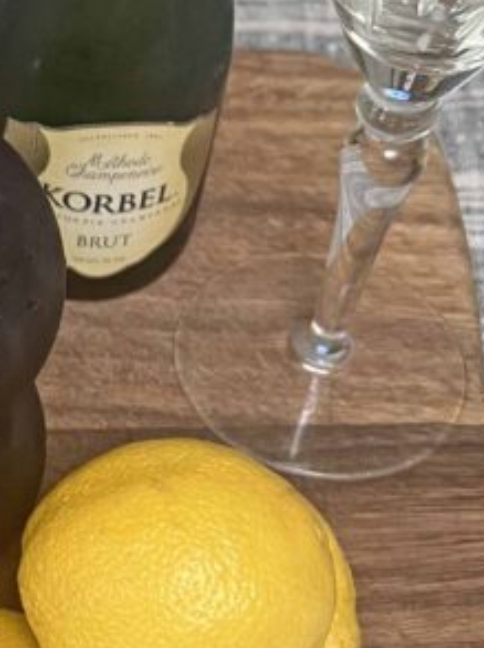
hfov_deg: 15.2
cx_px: -210
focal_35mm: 91
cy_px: 387
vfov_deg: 21.5
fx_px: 1700
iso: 200
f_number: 1.5
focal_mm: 5.7
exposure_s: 1/60
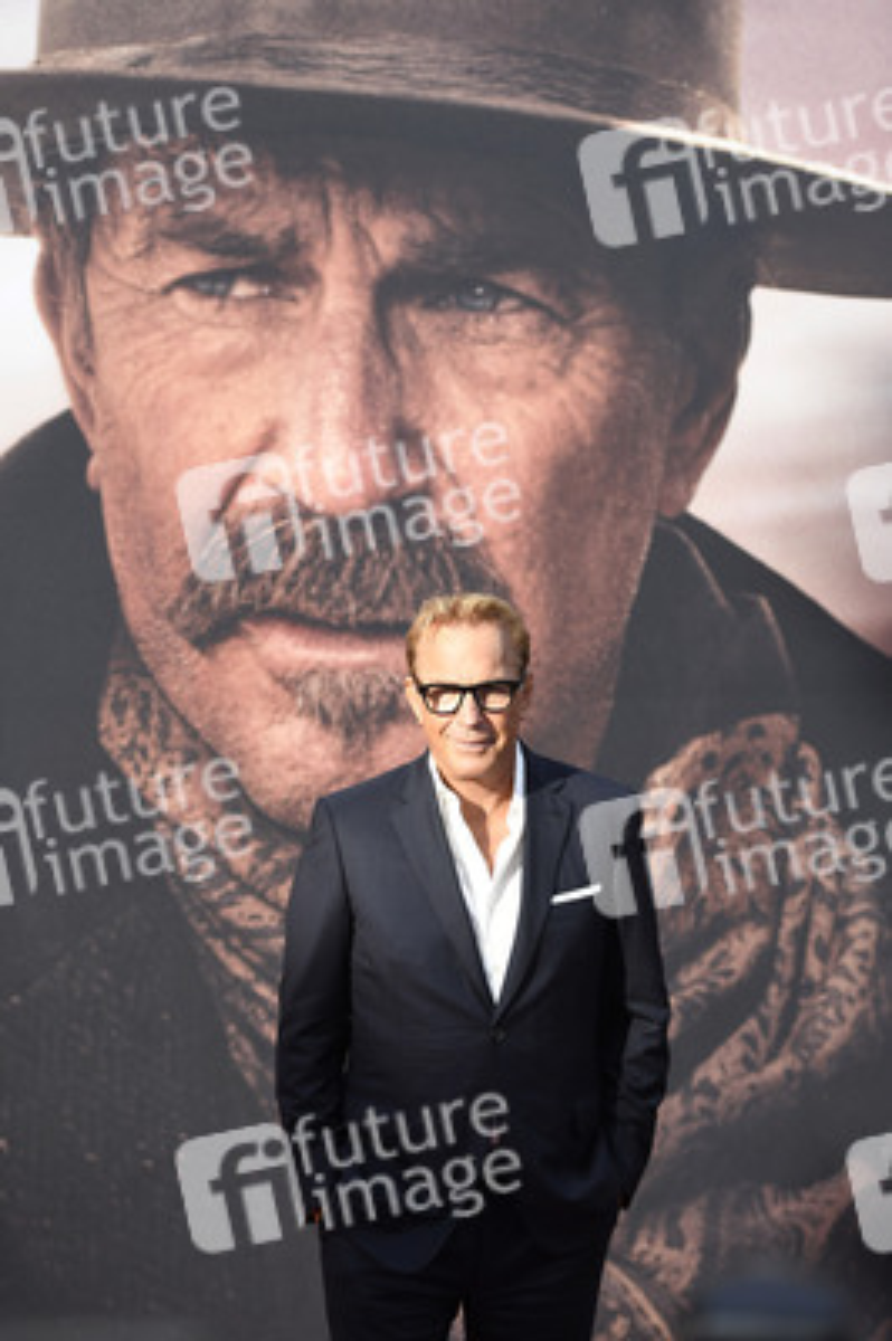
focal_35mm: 85
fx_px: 3164
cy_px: 670
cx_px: 446
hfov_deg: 16.0
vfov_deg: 23.9
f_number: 2.8
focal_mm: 85
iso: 640
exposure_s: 1/3200
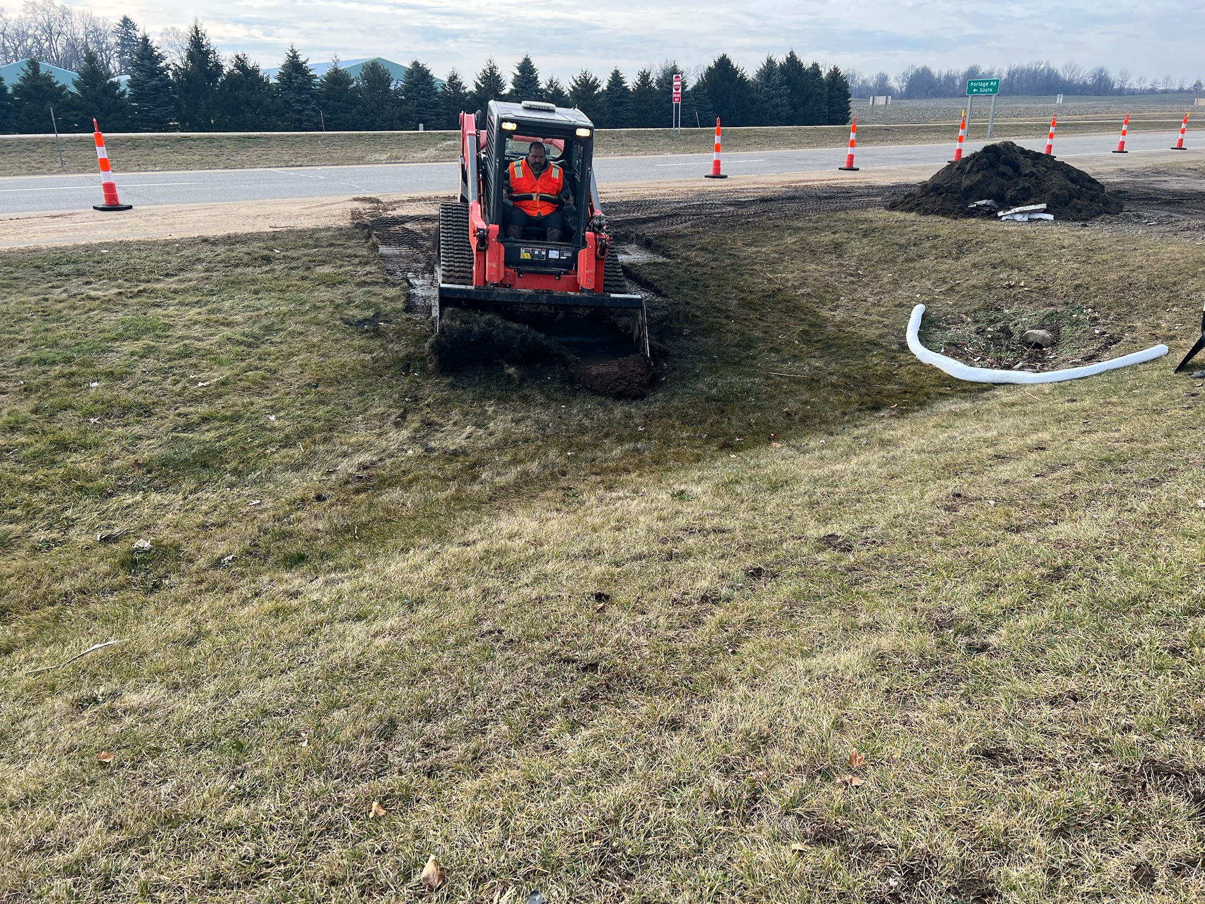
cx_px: 602
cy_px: 452
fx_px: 905
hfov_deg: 67.3
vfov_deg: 53.1
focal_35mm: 26
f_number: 1.5
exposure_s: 1/1009
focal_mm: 5.7
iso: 50
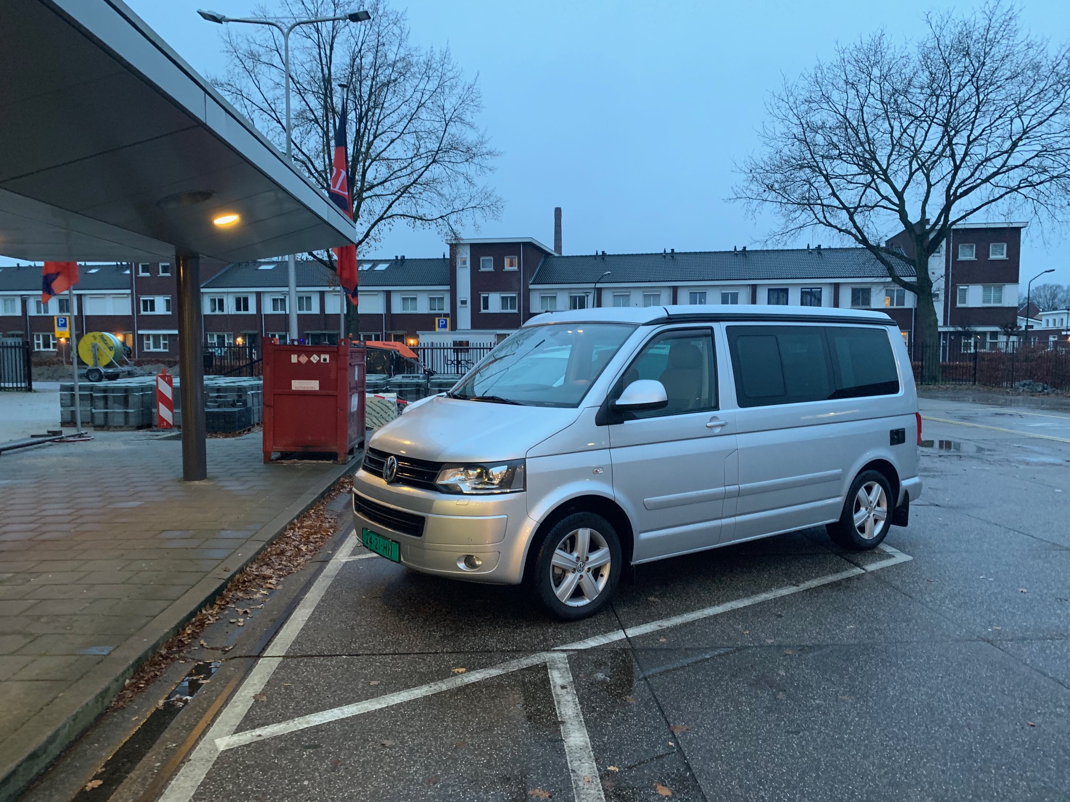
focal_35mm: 26
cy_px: 401
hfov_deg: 67.3
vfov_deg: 53.1
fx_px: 804
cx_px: 535
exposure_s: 1/25
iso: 320
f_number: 1.8
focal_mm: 4.25
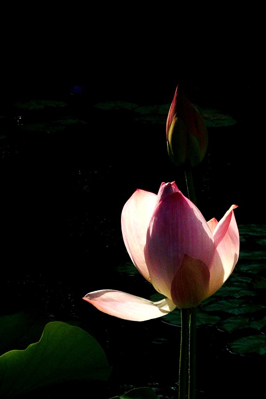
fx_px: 2392
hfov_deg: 6.4
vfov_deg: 9.5
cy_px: 199
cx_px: 148
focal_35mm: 216
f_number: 9
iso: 100
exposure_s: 1/500
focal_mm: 24.6
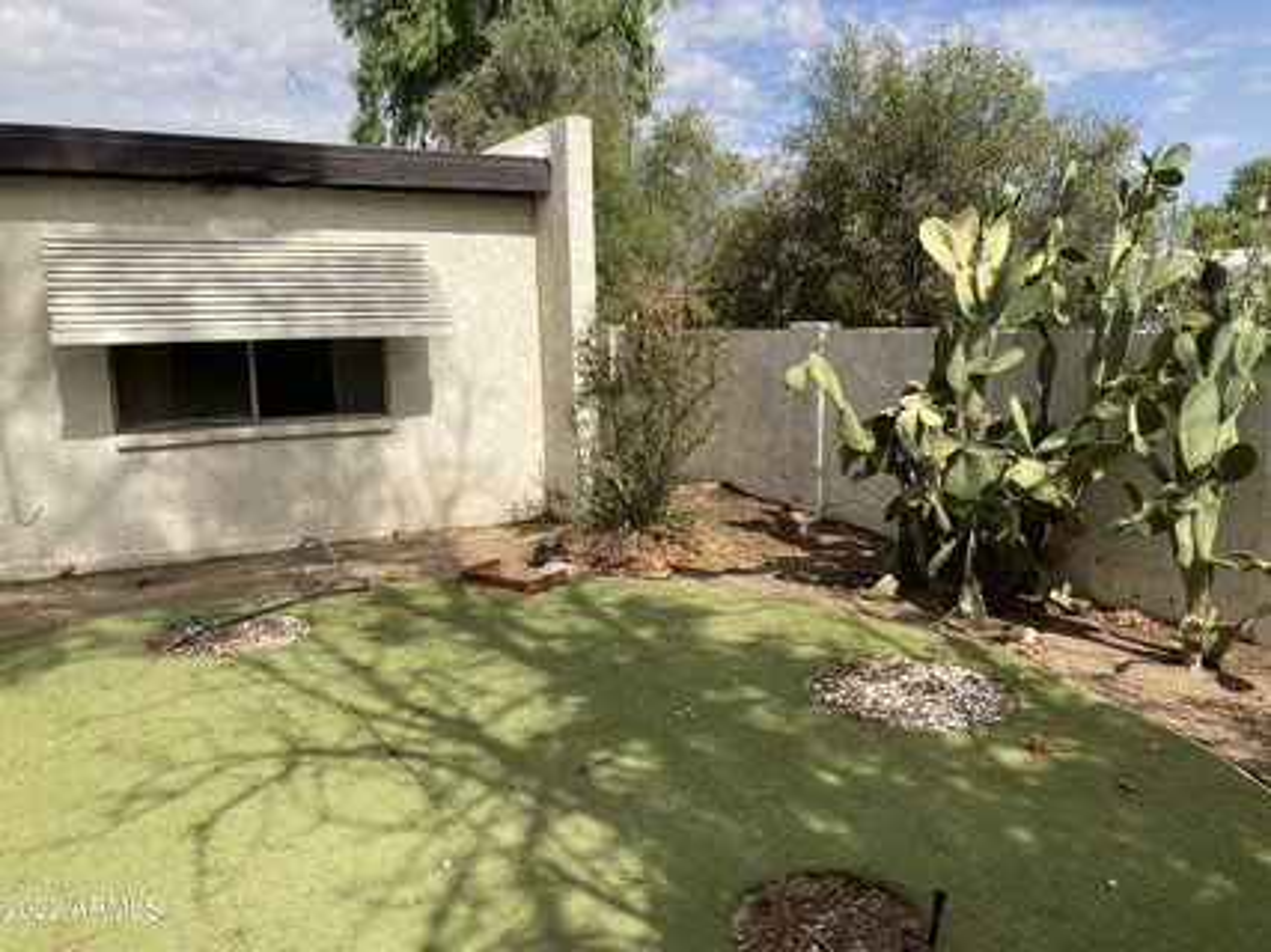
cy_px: 476
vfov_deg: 49.7
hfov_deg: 63.5
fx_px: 1028
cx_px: 636
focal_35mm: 28
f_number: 1.8
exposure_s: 1/2315
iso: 25
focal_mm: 3.99
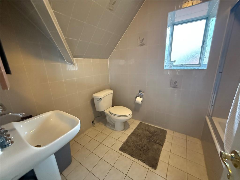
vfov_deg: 85.7
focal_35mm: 14
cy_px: 90
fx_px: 97
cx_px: 120
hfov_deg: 102.1
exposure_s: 1/60
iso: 1250
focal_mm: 2.22
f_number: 2.2
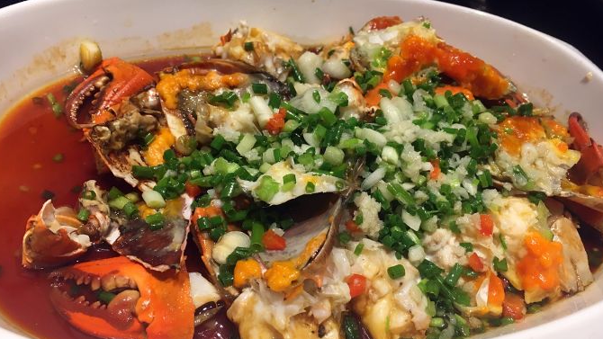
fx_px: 528
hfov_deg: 59.5
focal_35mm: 33
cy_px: 192
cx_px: 310
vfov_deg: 35.6
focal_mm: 4.15
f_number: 2.2
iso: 64
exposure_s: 1/33
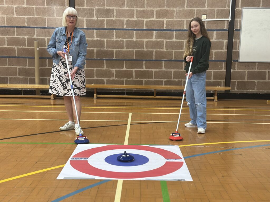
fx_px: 374
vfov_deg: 30.3
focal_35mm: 48
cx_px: 135
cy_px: 101
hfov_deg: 39.7
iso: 250
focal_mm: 6.86
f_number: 1.78
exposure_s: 1/50
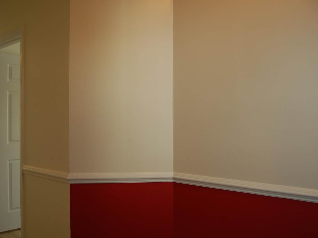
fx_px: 606
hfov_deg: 29.4
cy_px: 119
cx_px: 152
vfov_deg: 22.2
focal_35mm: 66
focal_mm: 40
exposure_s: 1/100
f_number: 5
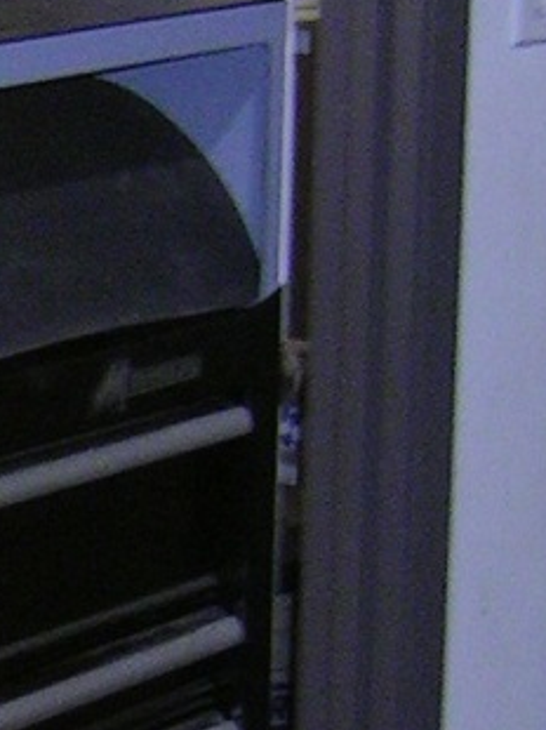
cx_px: -713
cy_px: 737
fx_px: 3917
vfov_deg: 10.5
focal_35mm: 186
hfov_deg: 7.5
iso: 100
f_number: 2.8
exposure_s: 1/30
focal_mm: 5.6
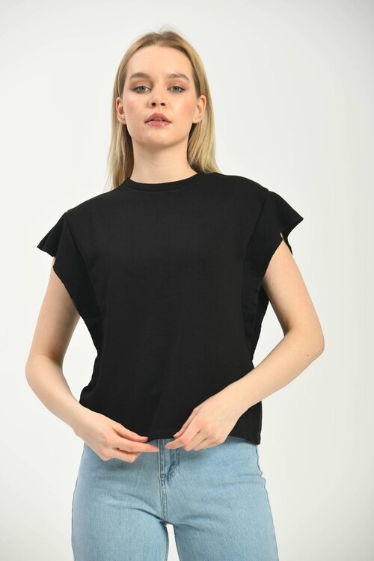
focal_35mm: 165
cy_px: 280
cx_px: 187
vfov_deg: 12.5
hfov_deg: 8.3
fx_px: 2571
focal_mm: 165
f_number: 6.3
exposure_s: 1/160
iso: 100
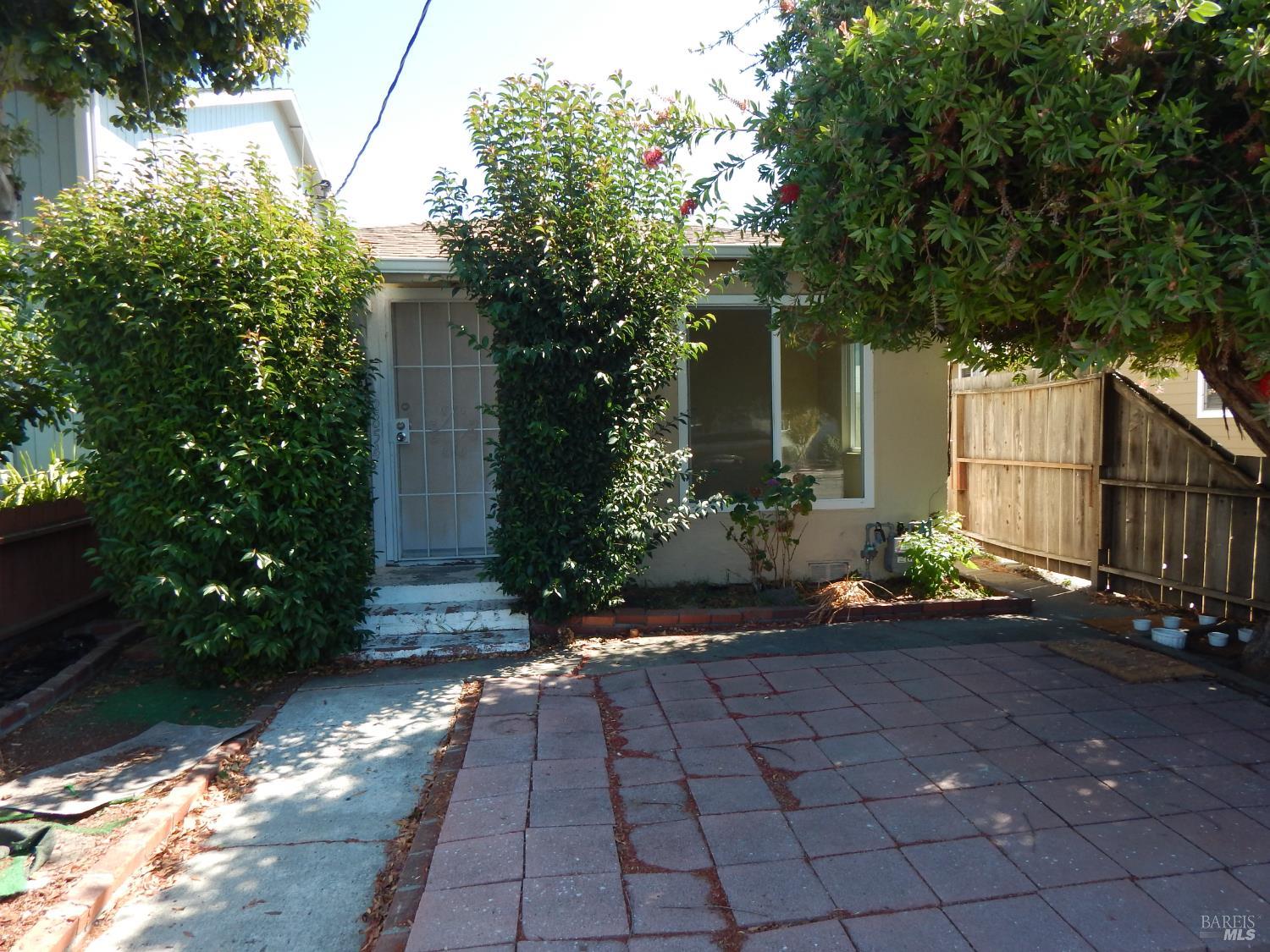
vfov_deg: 61.1
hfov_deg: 76.4
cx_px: 635
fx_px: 807
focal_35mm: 22
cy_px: 476
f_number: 3
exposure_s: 1/400
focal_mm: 4
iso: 125
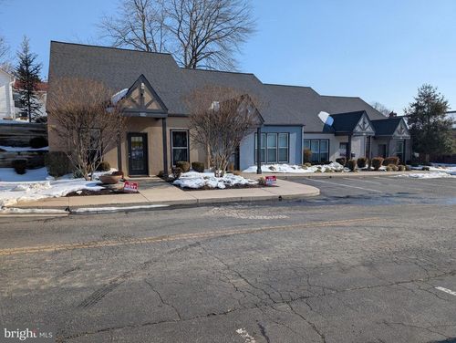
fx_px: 316
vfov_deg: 56.9
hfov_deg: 71.5
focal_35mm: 24
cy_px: 172
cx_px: 228
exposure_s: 1/1431
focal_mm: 6.9
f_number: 1.68
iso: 20
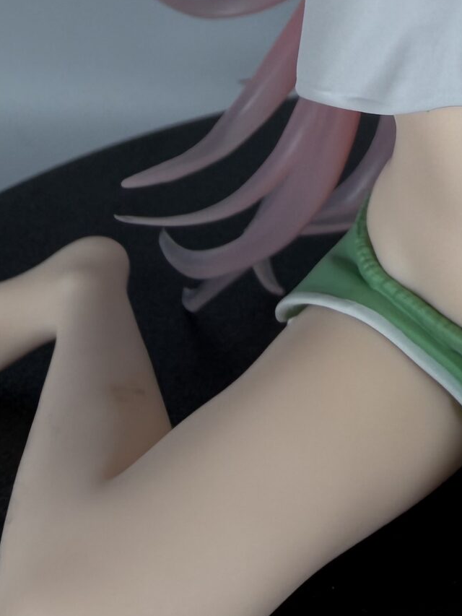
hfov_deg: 19.4
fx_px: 1281
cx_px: 541
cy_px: -32
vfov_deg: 25.4
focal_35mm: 72
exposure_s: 1/121
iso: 40
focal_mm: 2.22
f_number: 2.2
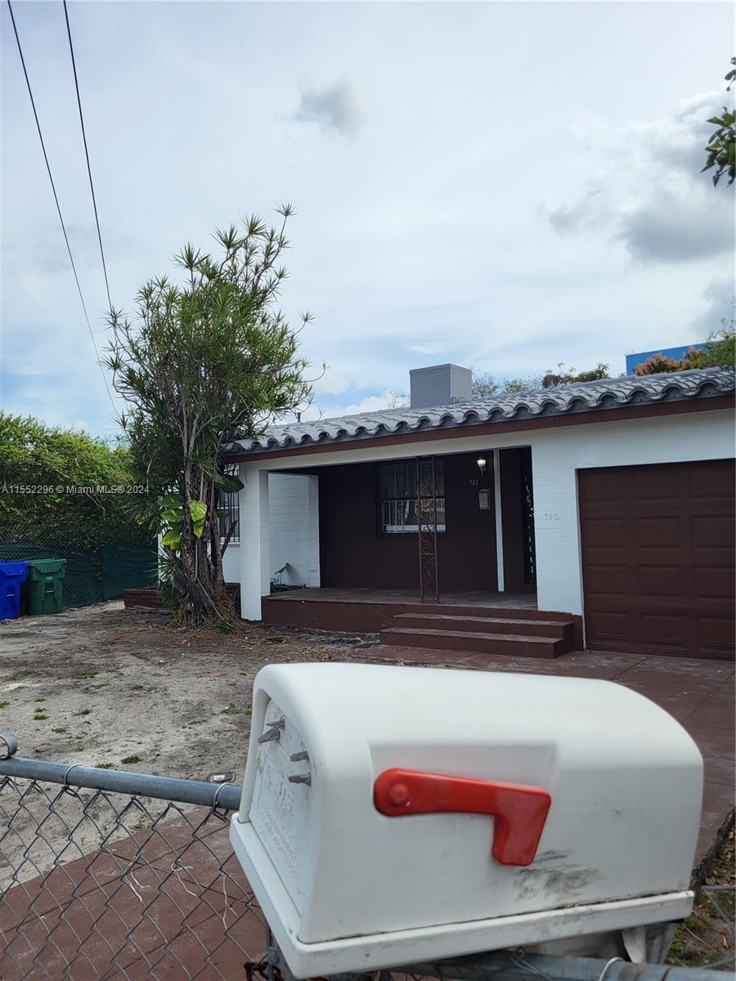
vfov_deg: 67.3
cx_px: 368
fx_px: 737
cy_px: 490
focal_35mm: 26
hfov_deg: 53.1
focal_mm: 5.4
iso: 40
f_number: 1.8
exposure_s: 1/2679
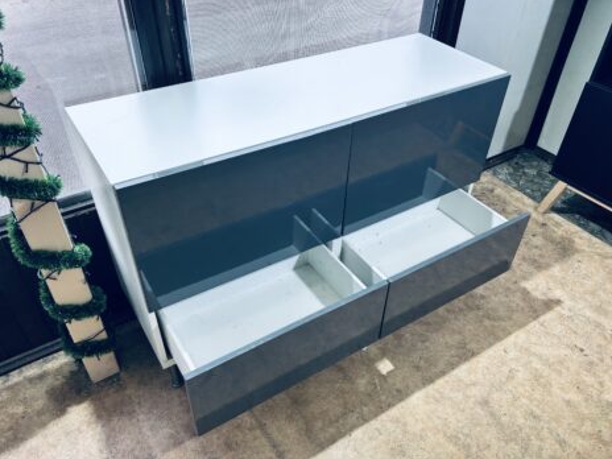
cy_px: 245
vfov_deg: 49.7
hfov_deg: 63.4
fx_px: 495
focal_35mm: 28
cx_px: 309
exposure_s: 1/100
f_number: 1.5
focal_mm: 5.7
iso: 64
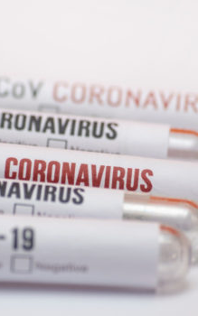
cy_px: 145
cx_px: 58
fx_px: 4771
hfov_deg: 2.4
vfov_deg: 3.8
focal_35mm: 553
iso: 100
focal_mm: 195
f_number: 4.8
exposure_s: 1/80
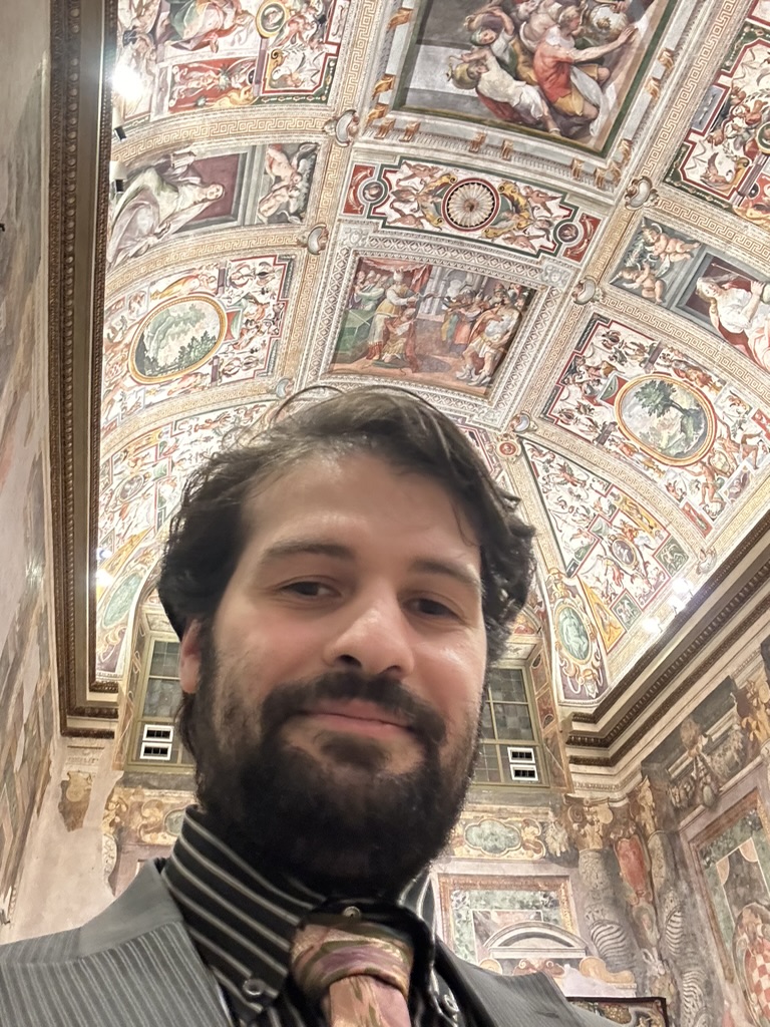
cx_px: 385
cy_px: 514
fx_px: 890
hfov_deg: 46.8
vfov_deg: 60.0
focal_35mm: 30
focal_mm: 2.69
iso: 320
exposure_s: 1/43
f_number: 1.9
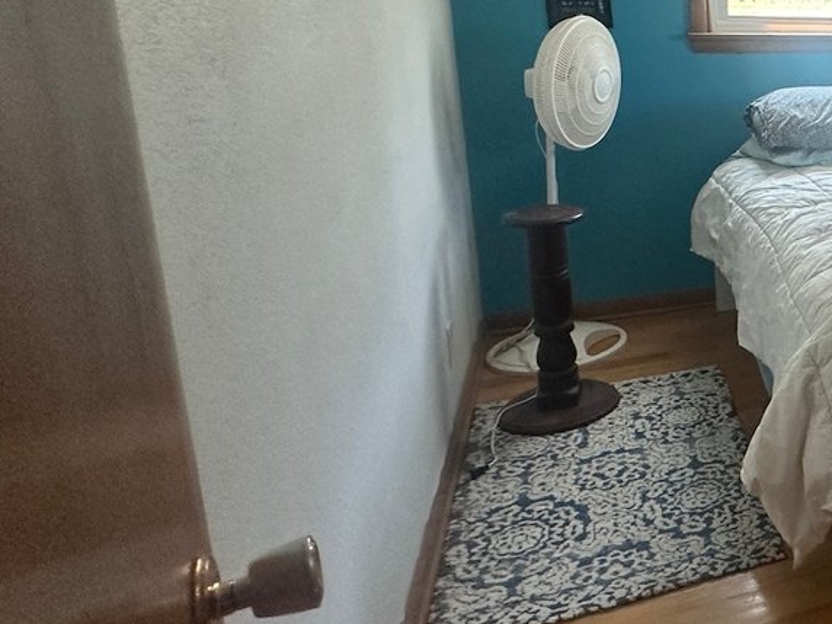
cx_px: 1089
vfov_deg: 37.8
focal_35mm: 37
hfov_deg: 34.7
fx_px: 889
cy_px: 164
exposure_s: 1/120
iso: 250
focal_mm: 2.22
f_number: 2.2
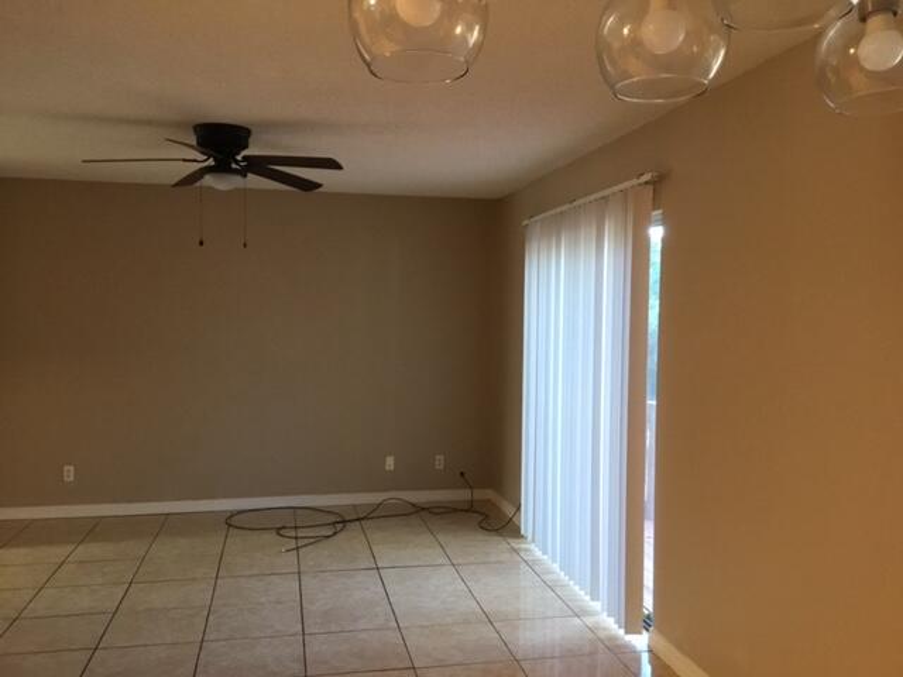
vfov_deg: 45.4
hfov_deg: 58.4
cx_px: 452
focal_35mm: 31
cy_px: 338
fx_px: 809
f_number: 2.4
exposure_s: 1/30
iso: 160
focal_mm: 3.3
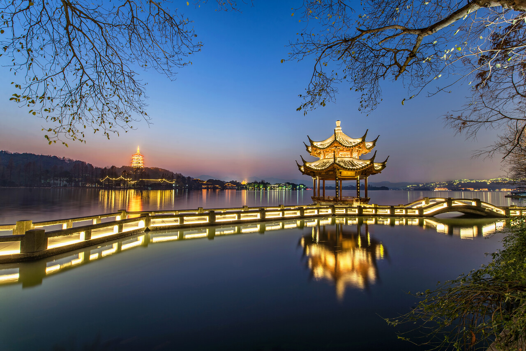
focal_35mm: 14
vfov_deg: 81.2
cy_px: 176
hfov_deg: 104.2
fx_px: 205
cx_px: 263
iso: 80
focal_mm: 14
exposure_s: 30
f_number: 10
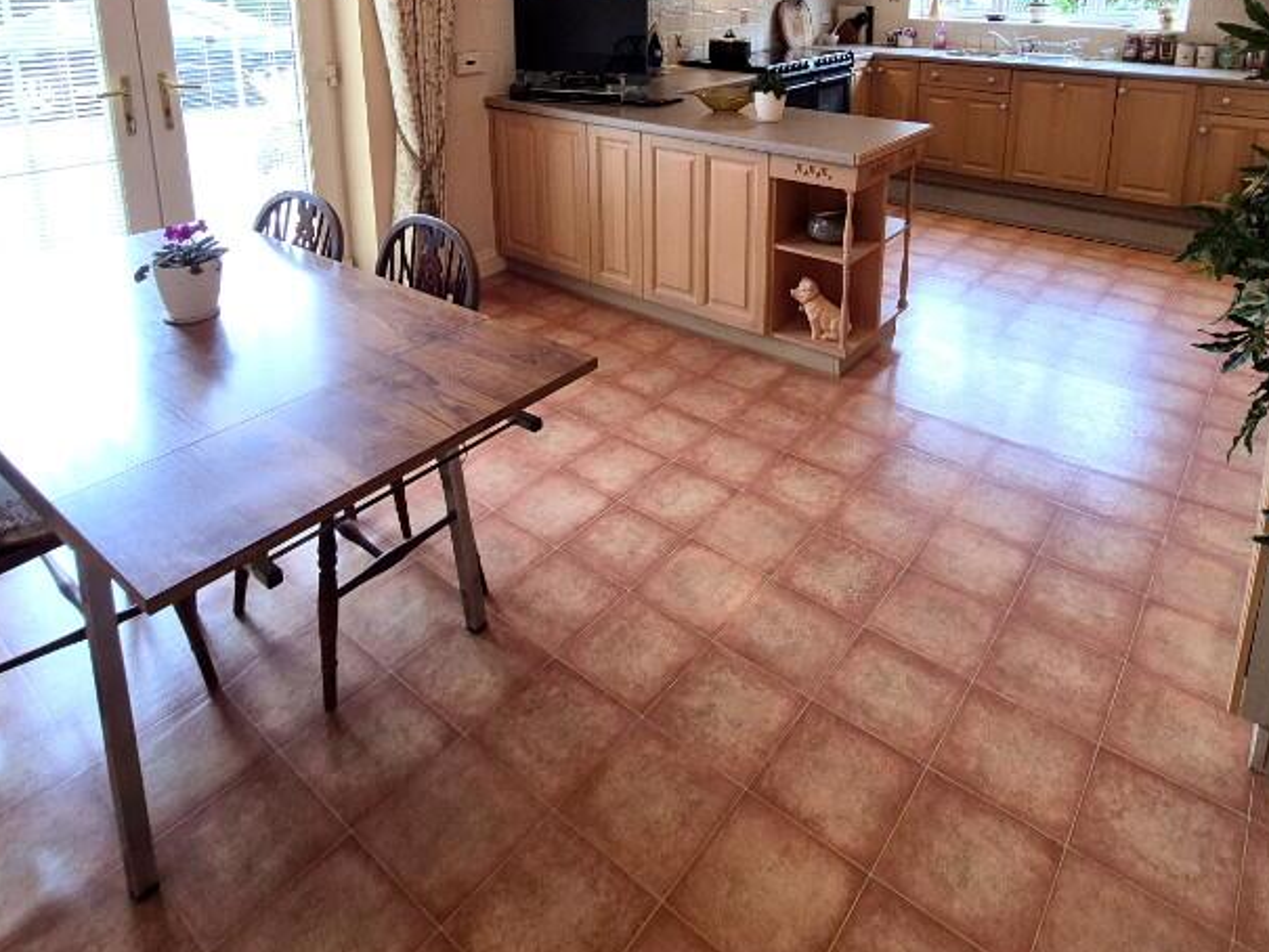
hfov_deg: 76.2
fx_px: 807
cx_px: 694
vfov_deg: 56.0
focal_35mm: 22
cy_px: 170
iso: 100
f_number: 2.2
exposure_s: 1/50
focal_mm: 1.74
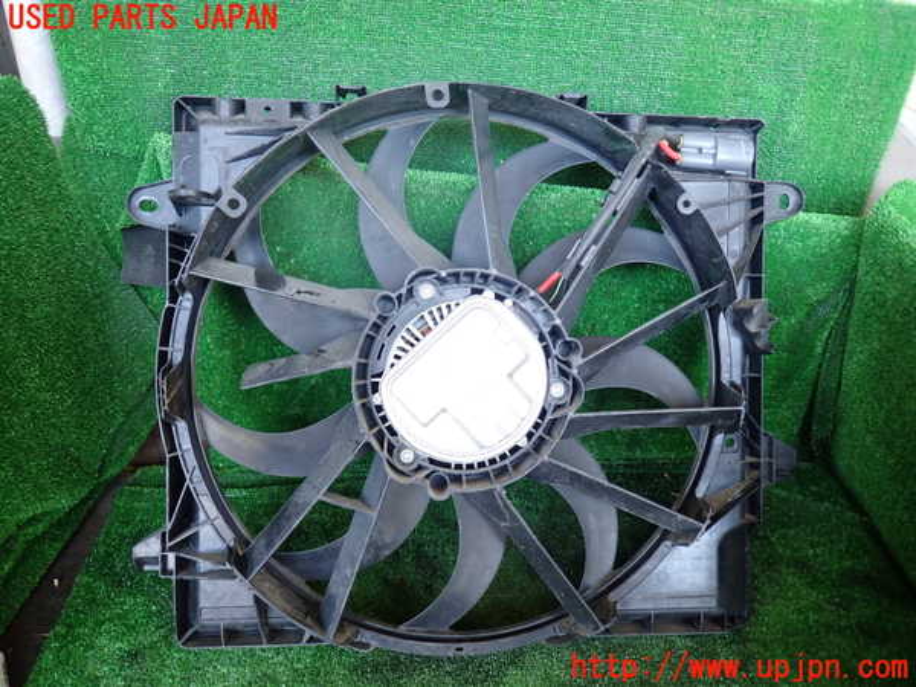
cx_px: 458
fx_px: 662
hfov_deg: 69.4
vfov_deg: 54.9
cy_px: 344
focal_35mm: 25
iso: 200
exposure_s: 1/40
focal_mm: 4.5
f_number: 2
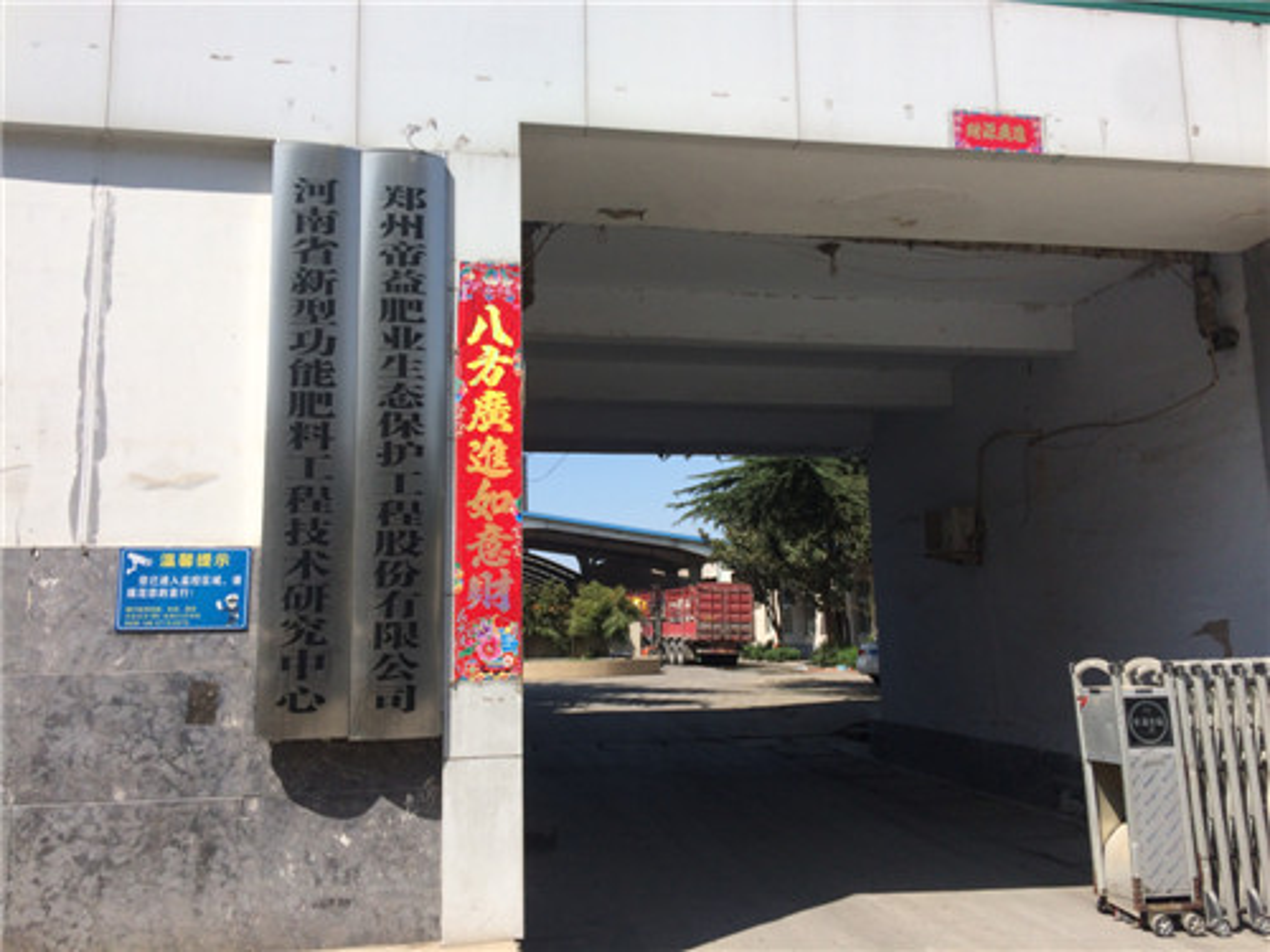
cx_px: 635
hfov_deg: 61.7
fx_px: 1064
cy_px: 476
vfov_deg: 48.2
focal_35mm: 29
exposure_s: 1/2415
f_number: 2.2
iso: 32
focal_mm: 4.15
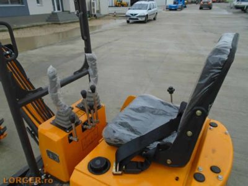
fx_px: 186
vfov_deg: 53.1
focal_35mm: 26
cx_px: 124
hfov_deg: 67.3
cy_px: 93
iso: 100
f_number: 3.2
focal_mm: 4.6
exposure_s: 1/160
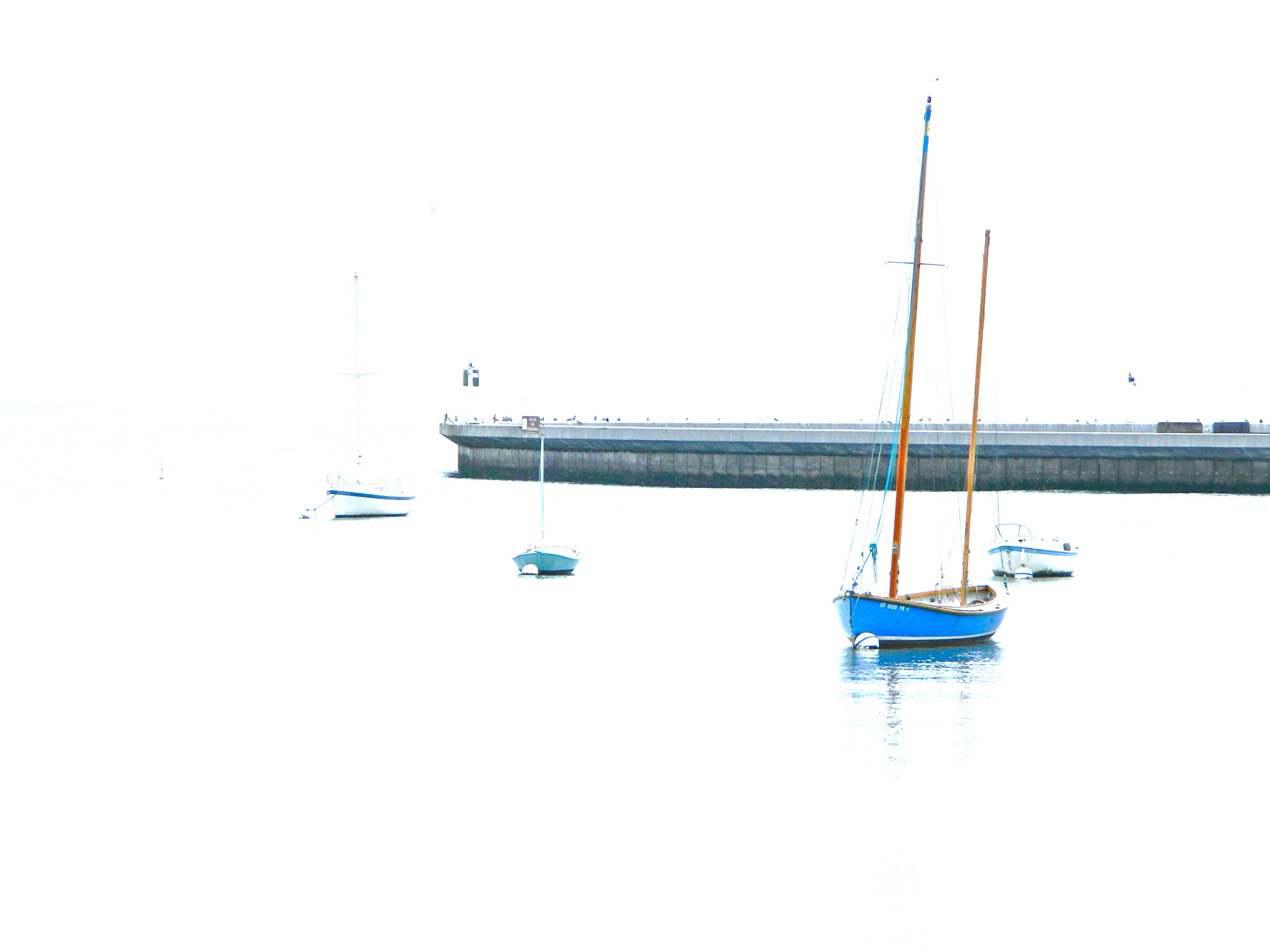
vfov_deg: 6.7
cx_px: 635
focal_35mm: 221
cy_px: 476
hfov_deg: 9.0
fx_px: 8108
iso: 80
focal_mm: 39.7
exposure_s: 1/125
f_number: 5.4
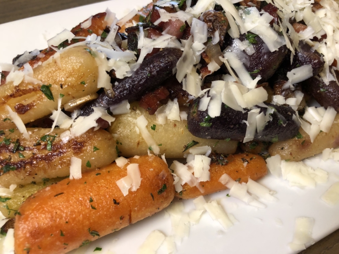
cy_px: 127
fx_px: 274
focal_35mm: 28
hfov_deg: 63.4
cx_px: 170
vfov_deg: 49.7
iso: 40
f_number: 1.8
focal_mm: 4
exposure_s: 1/30
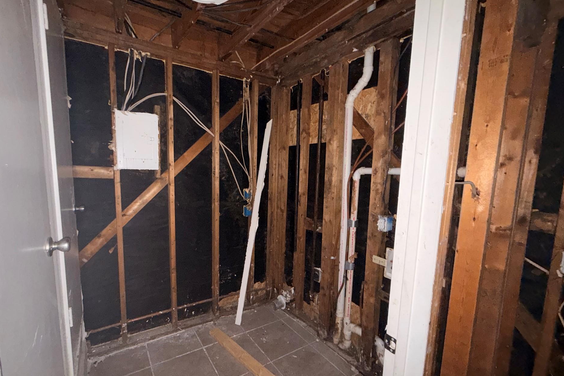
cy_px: 198
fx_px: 251
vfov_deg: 73.7
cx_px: 255
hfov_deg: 96.4
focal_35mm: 16
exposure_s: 1/16
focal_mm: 2.22
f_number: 2.2
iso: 500
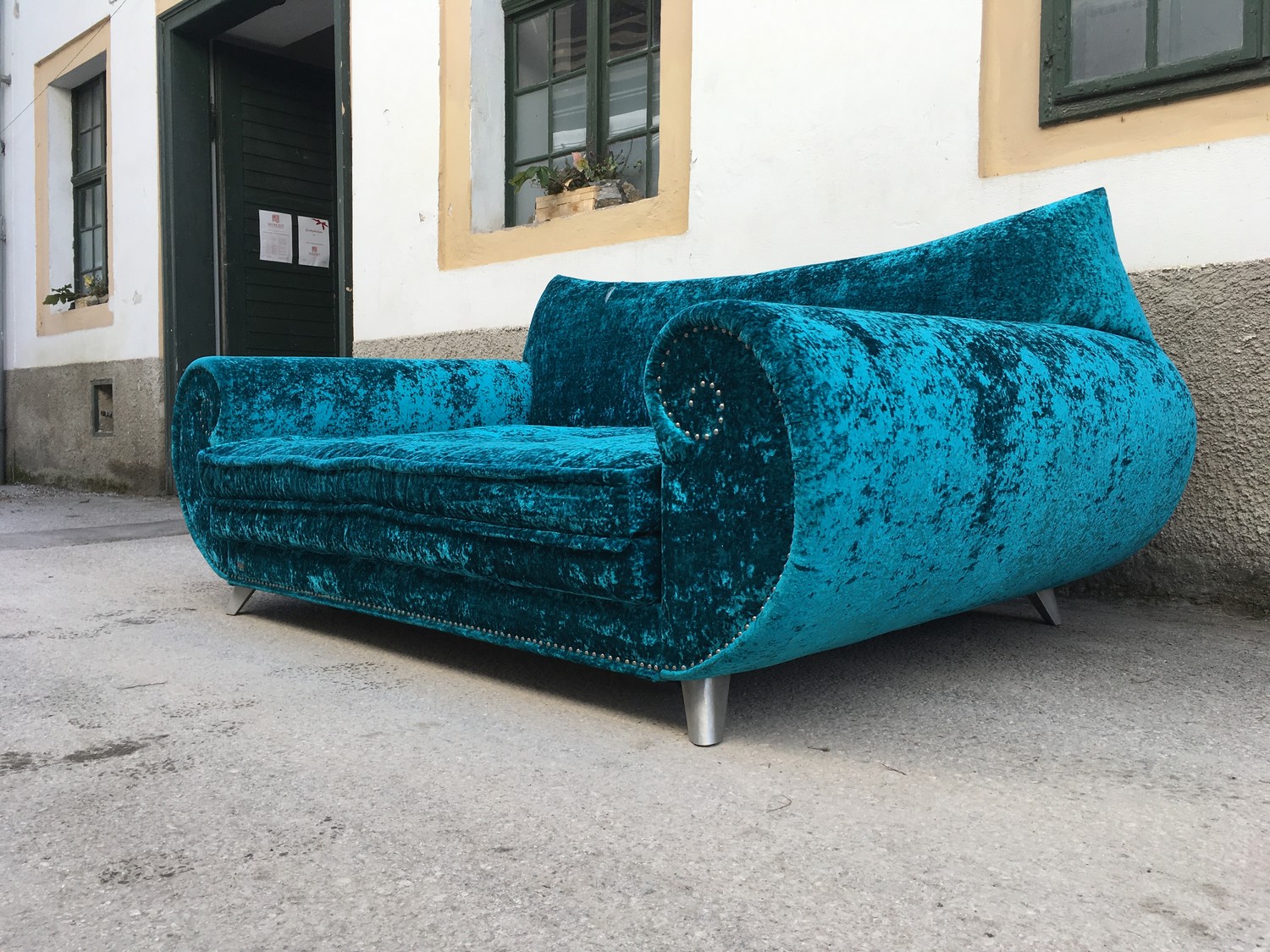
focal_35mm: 29
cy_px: 476
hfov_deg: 61.7
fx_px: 1064
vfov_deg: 48.2
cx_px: 635
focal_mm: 4.15
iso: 25
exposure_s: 1/359
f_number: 2.2
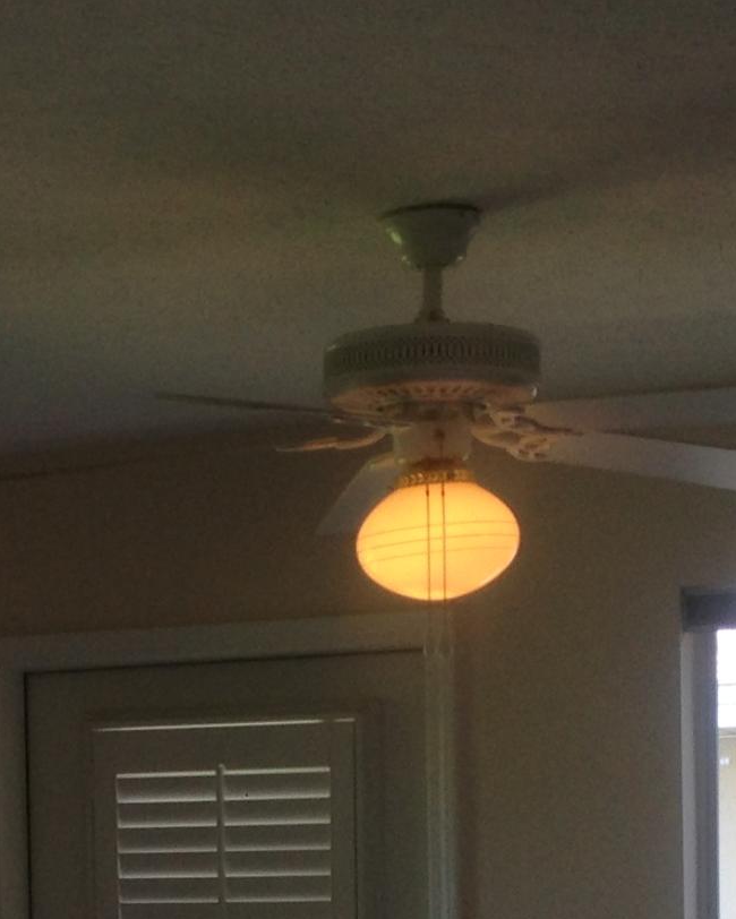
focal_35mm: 119
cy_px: 1109
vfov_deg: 15.6
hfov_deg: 12.9
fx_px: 3239
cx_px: 63
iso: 50
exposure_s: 1/60
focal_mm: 4.13
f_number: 2.4
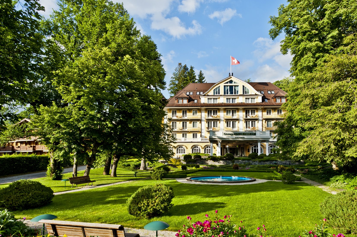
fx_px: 208
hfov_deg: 80.8
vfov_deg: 58.8
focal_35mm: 21
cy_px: 146
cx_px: 204
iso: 200
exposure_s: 1/200
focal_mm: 17
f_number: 8
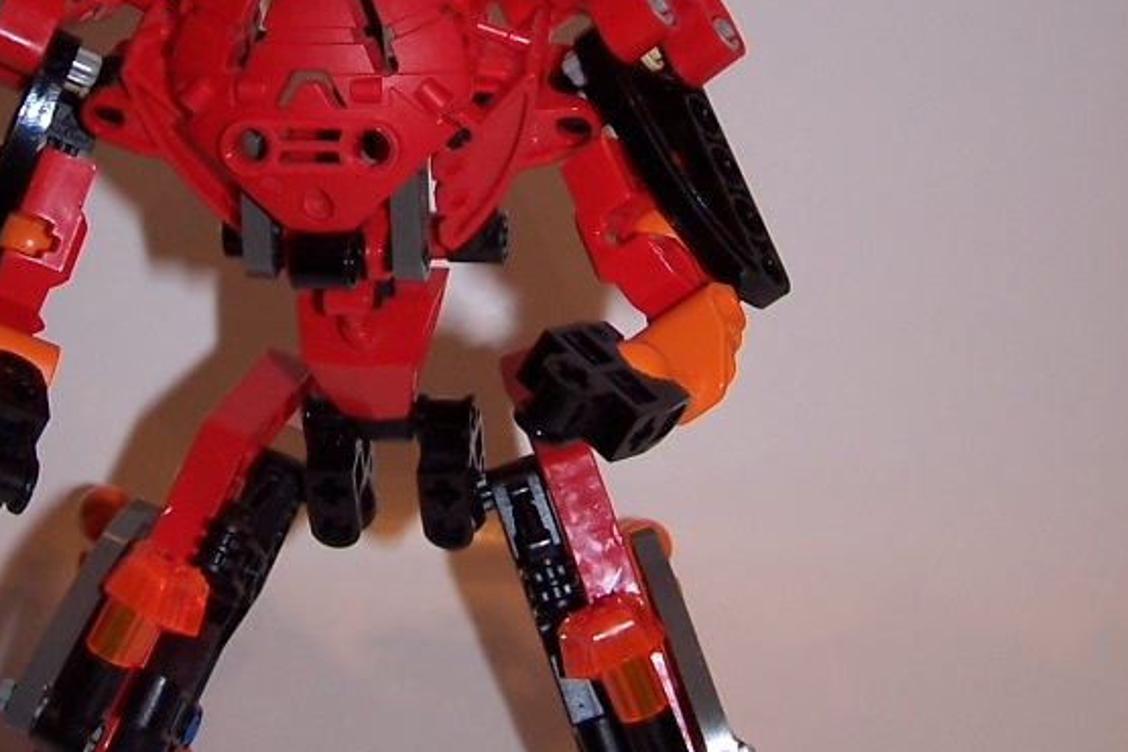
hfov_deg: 22.5
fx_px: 2820
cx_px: 343
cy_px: 61
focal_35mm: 90
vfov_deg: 15.0
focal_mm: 6.7
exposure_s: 1/60
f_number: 2.8
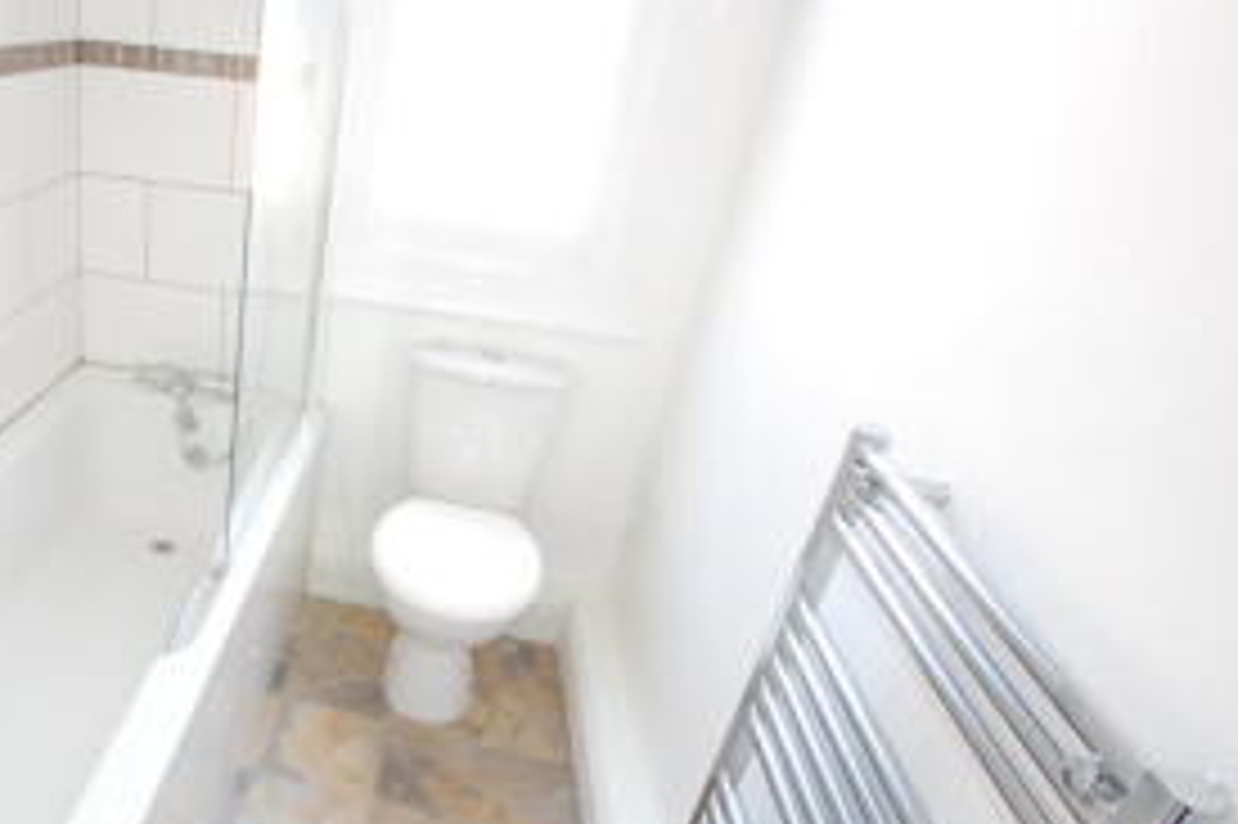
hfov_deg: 63.7
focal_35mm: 26
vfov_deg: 49.2
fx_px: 894
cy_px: 489
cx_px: 257
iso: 1600
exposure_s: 1/15
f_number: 6.3
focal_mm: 10
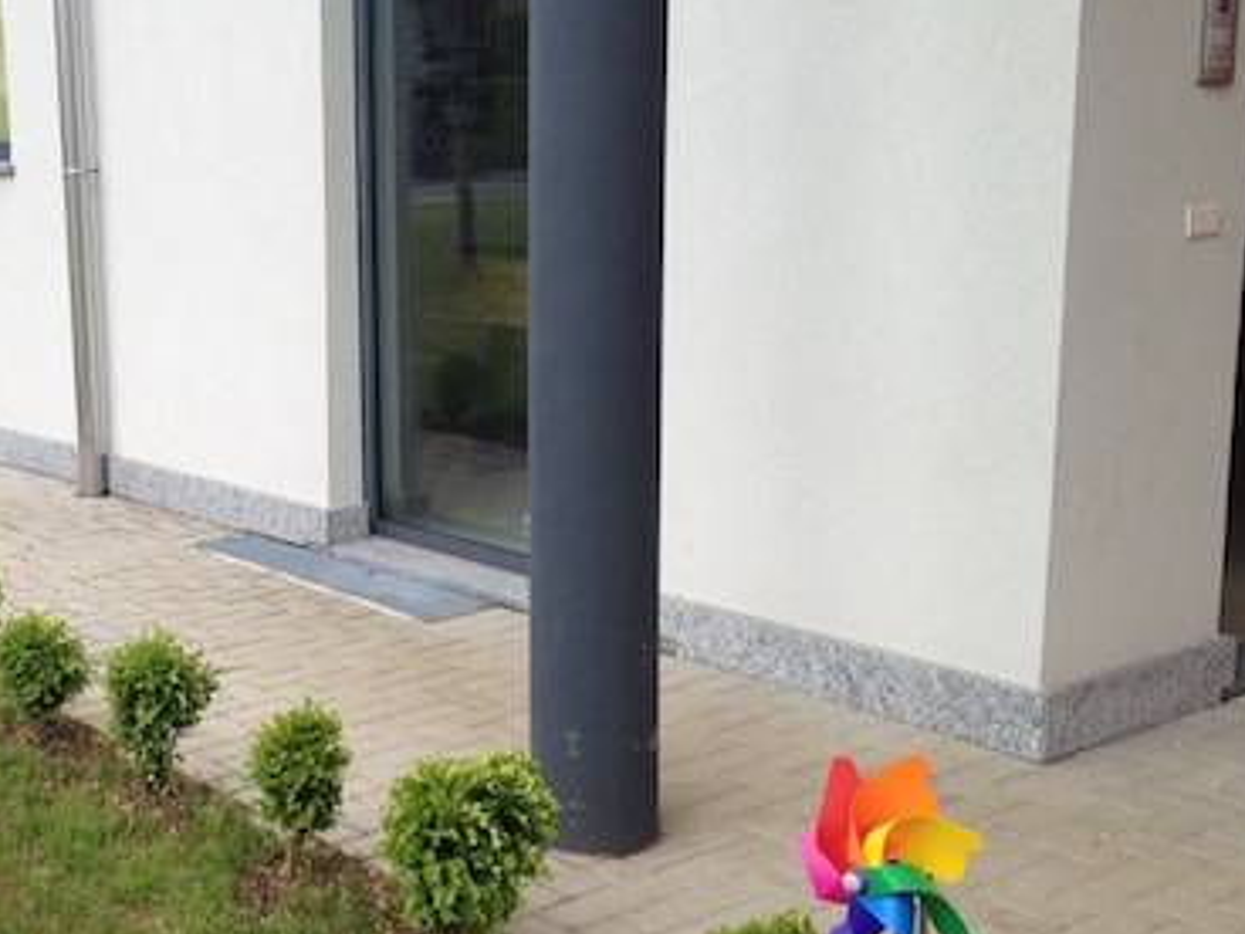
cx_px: 247
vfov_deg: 25.6
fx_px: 2050
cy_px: 511
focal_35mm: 57
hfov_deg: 32.8
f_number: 2.4
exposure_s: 1/330
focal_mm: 4.28
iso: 50
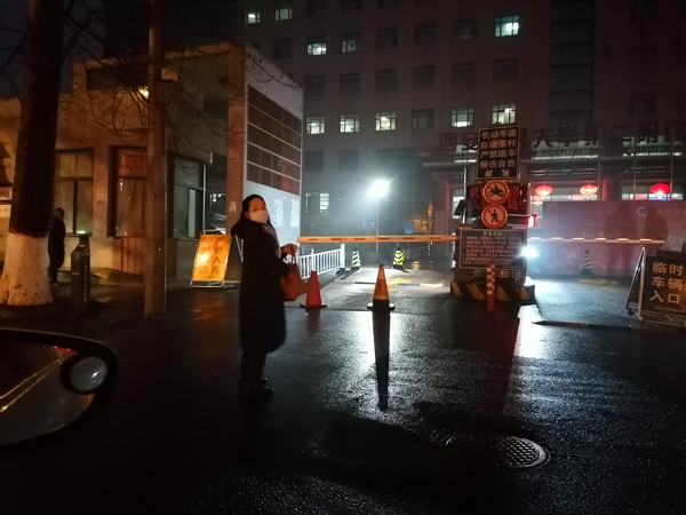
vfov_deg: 51.4
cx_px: 343
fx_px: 535
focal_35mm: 27
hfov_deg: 65.3
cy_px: 258
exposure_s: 1/20
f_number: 1.8
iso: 2000
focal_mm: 5.3
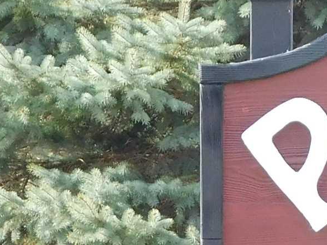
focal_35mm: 343
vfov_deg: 4.3
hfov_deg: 5.7
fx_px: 3239
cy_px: 307
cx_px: 430
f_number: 4.2
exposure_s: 1/125
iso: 125
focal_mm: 11.7
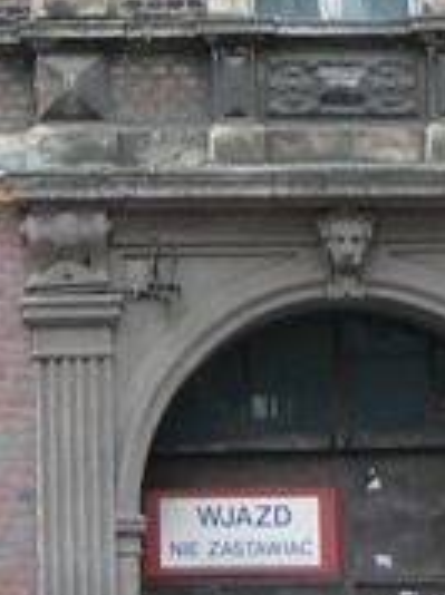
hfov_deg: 9.0
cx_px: -124
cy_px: -368
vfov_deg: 11.6
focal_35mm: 162
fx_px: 2783
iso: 80
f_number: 4
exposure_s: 1/60
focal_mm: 6
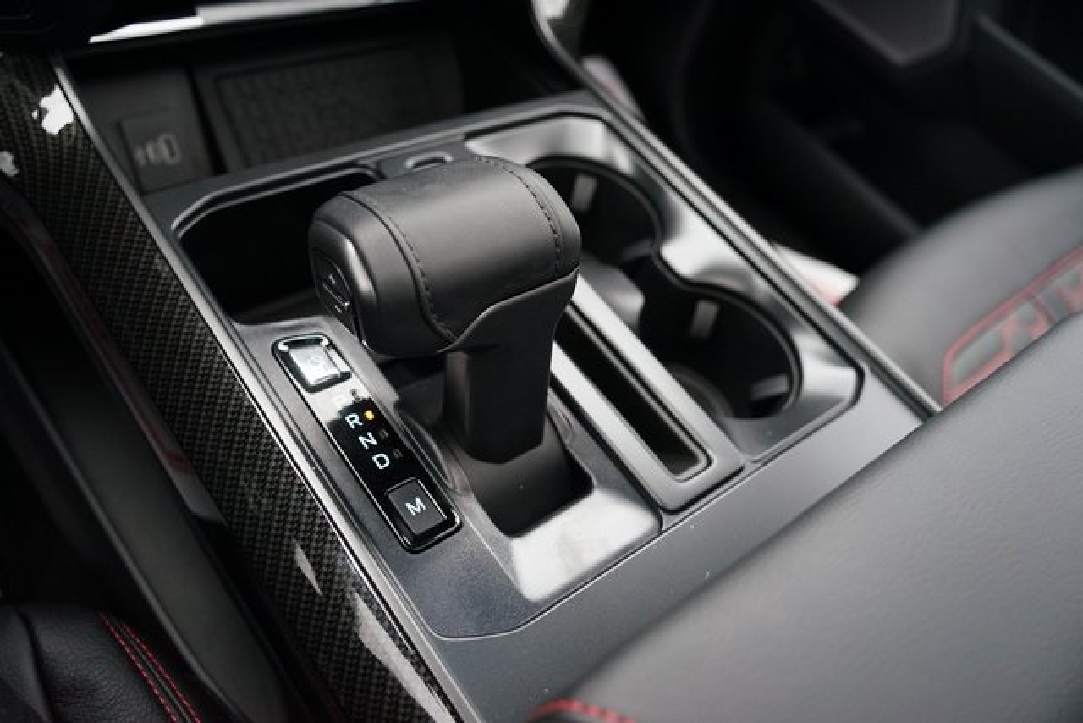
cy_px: 362
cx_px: 542
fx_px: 842
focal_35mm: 28
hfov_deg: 65.5
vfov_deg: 46.4
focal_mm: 28
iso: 3200
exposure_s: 1/60
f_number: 4
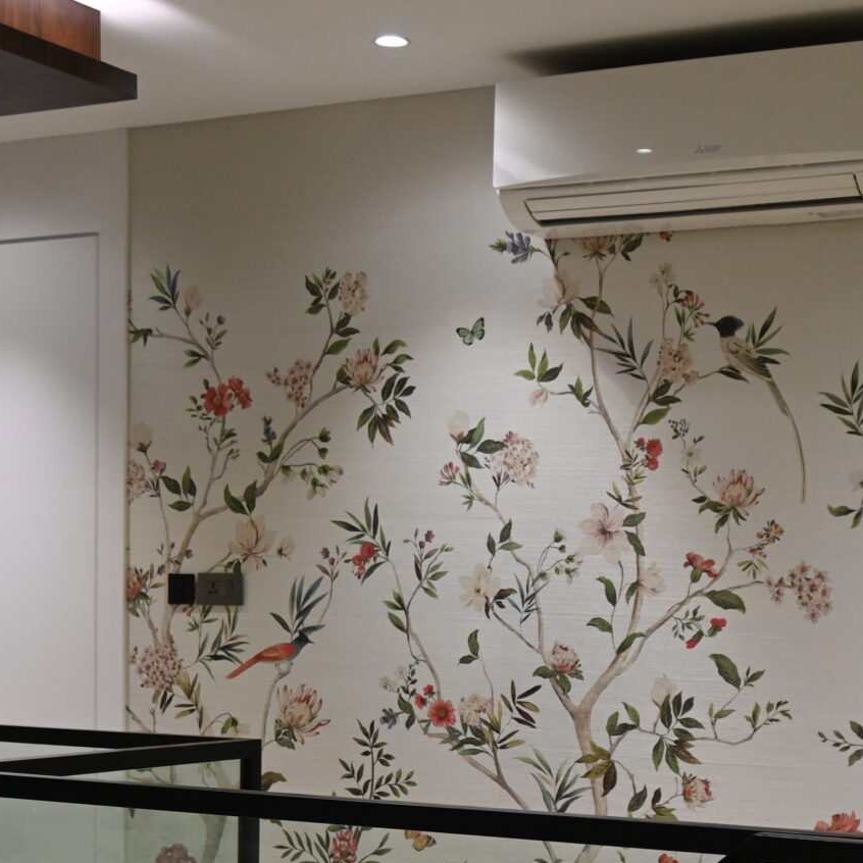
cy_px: 773
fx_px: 2067
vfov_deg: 23.0
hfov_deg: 23.6
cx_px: 476
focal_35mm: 73
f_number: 3.8
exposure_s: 1/160
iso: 400
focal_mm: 19
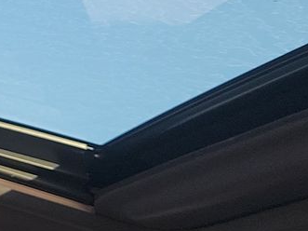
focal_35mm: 116
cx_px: -160
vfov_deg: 12.7
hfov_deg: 15.6
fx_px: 1032
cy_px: 62
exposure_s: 1/59
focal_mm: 6.7
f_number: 1.8
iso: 75
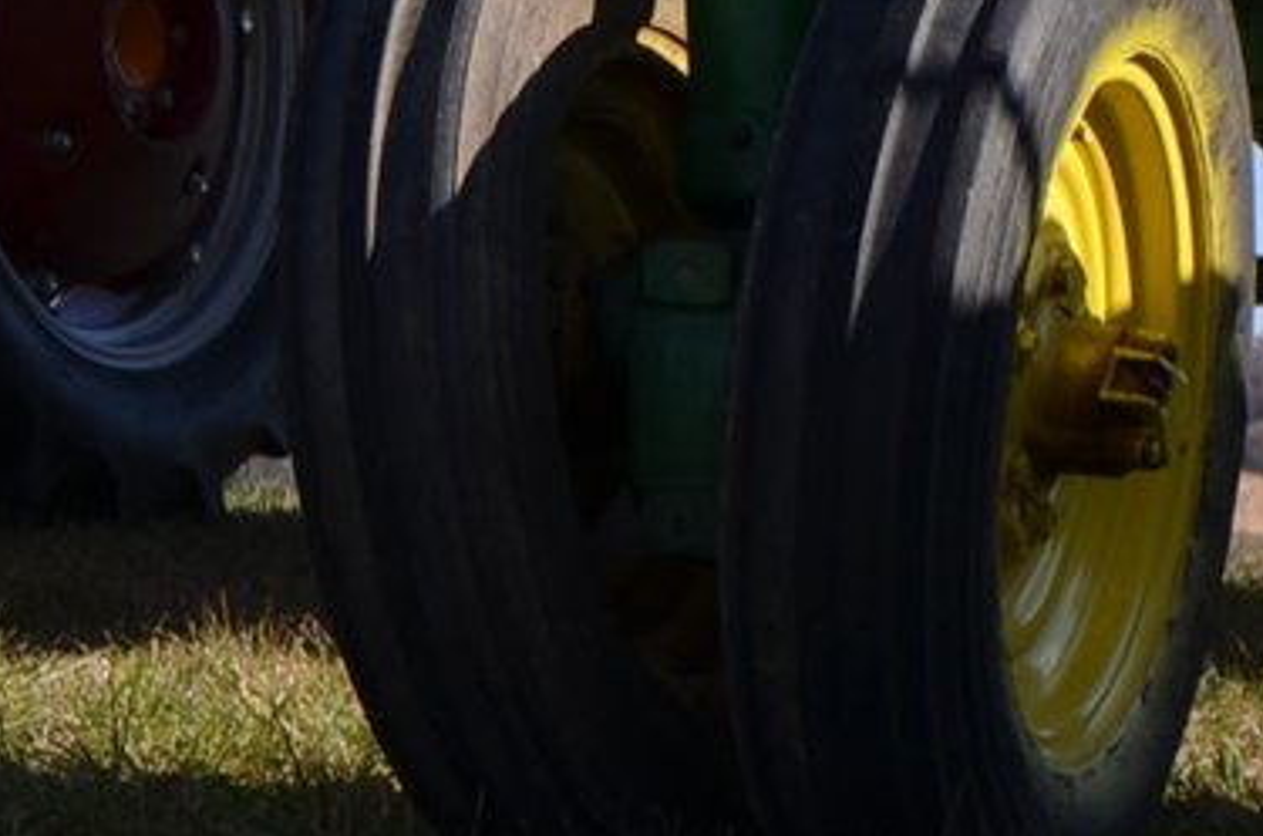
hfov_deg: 13.1
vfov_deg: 9.0
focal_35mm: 151
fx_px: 5284
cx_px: -495
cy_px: -46
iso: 140
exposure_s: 1/250
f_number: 8
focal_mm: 22
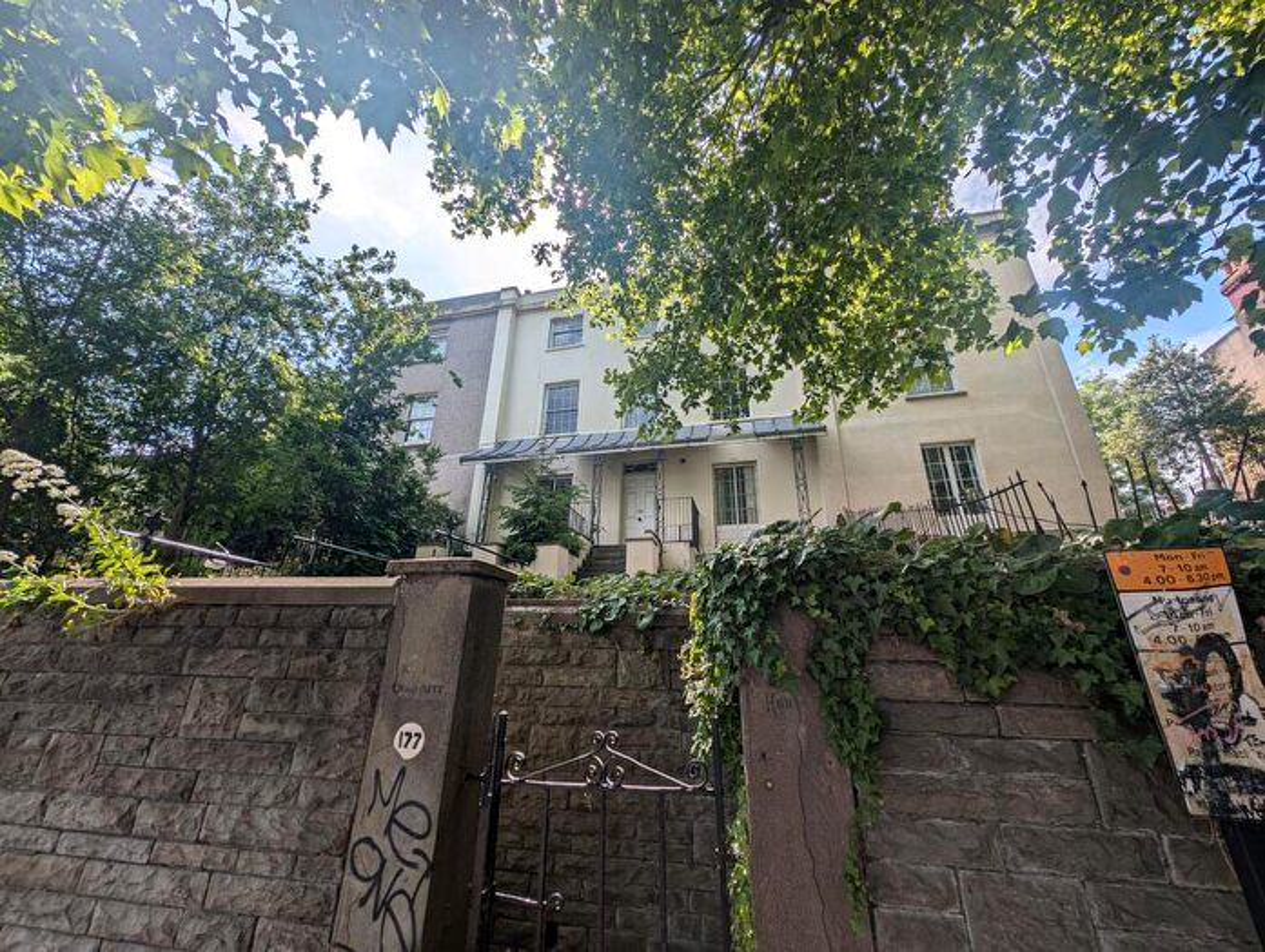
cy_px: 476
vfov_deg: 94.7
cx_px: 632
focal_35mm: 12
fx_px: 439
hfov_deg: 110.4
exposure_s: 1/1621
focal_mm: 2.23
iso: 34
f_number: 1.95
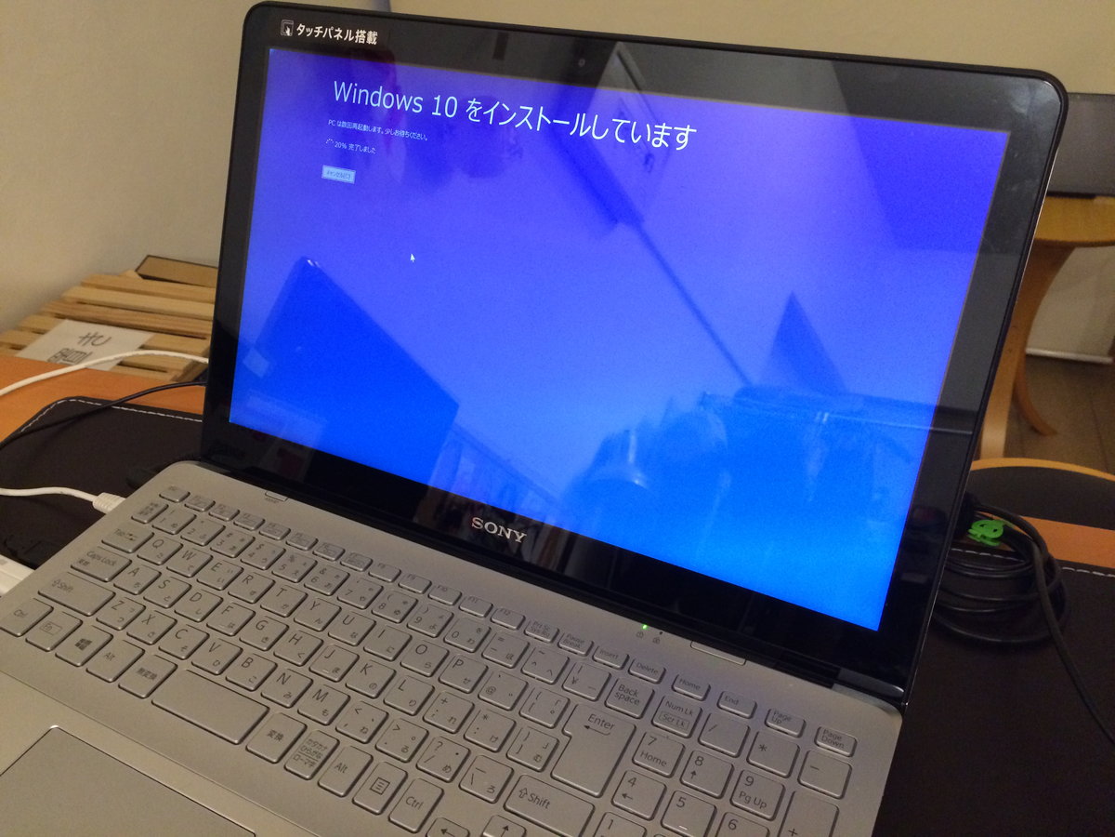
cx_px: 558
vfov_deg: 48.2
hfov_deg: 61.7
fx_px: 934
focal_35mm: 29
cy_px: 418
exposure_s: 1/30
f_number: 2.2
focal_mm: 4.15
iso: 320
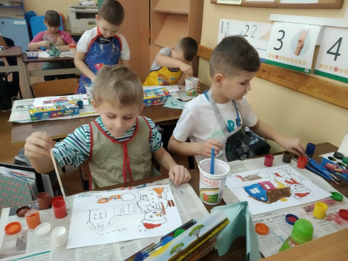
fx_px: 261
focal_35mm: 26
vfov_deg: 53.1
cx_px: 174
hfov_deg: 67.3
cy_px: 130
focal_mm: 3.82
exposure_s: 1/33
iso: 320
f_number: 2.2
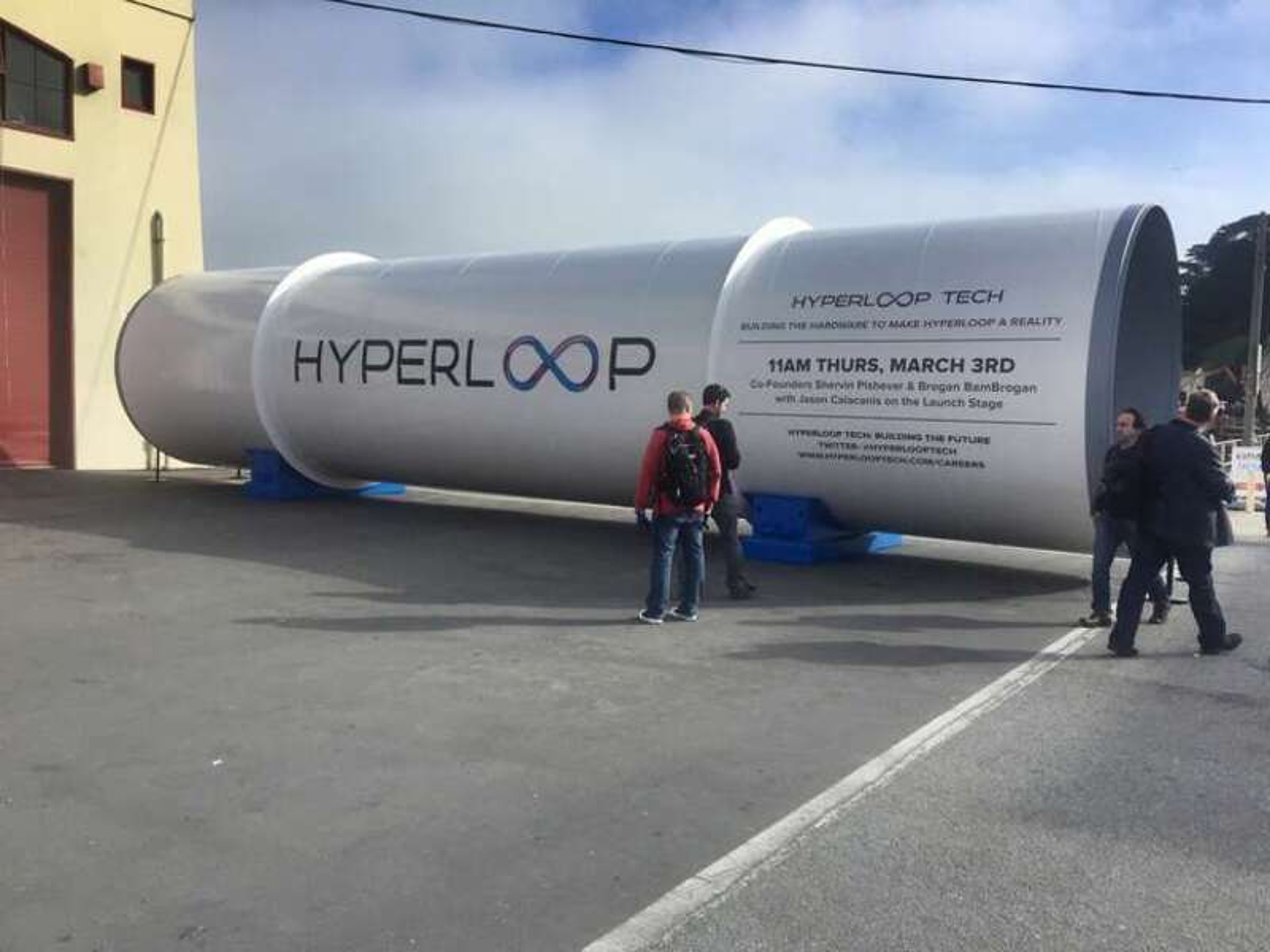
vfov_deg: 48.2
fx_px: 1064
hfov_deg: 61.7
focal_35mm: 29
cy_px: 476
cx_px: 635
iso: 32
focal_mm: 4.15
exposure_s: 1/2083
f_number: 2.2
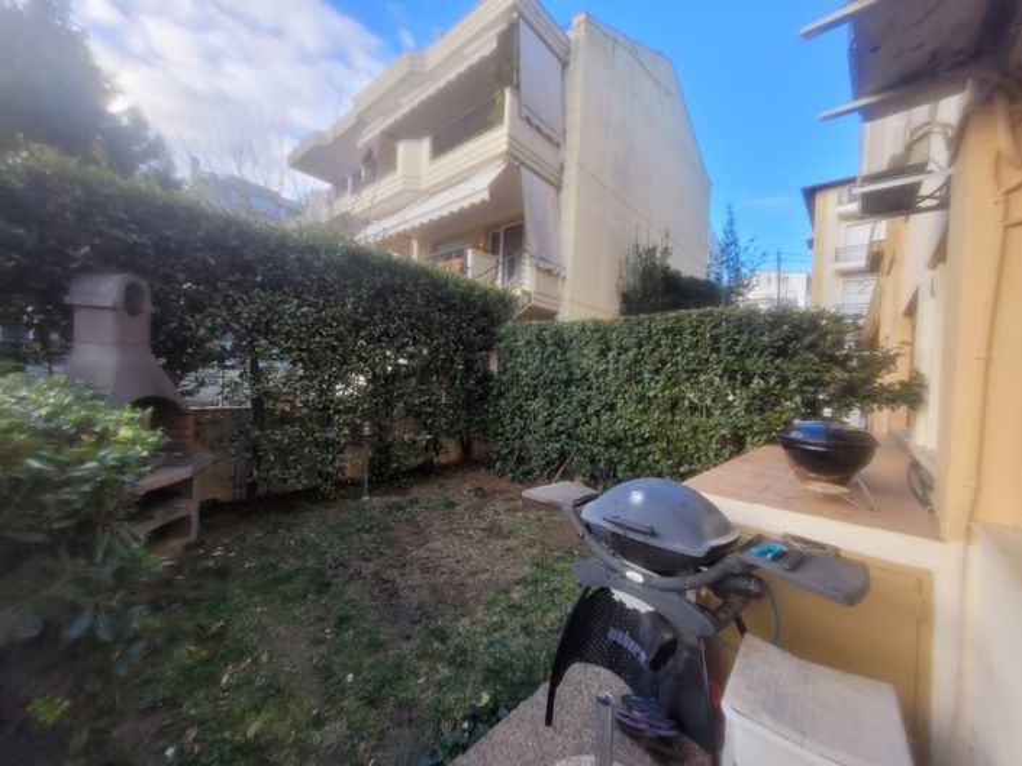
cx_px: 511
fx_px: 384
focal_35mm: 13
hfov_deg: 106.2
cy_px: 383
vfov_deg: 89.9
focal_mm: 1.74
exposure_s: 1/205
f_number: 2.2
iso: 40
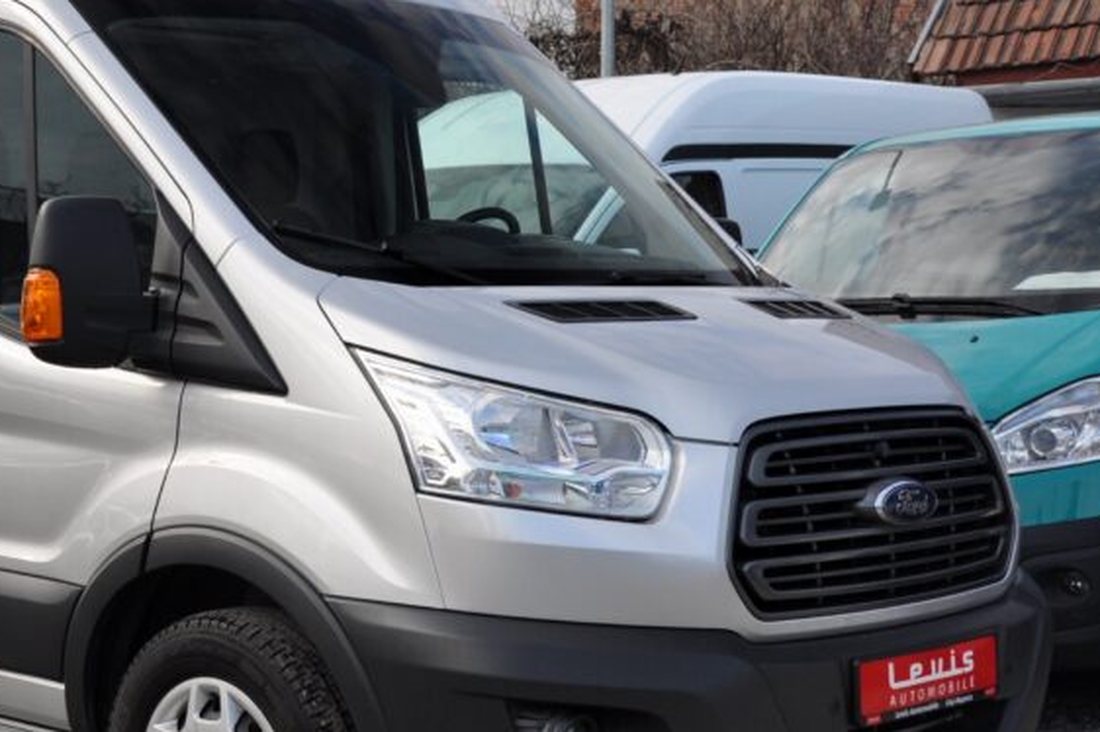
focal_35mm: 71
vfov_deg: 19.2
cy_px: 319
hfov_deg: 27.7
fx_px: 2168
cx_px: 159
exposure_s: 1/250
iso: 500
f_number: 8
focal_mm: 26
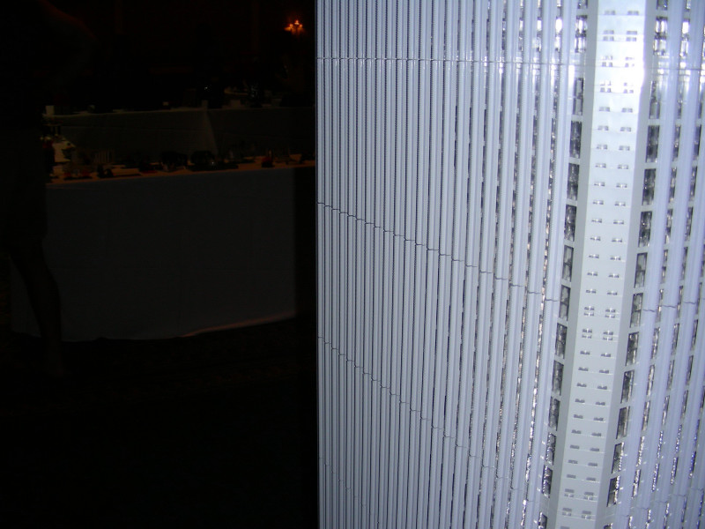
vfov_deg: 37.7
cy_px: 264
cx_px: 352
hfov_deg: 49.0
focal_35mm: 38
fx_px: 774
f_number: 3.5
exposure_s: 1/60.1
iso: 50
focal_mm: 6.3
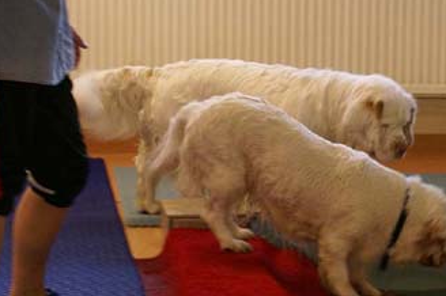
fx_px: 2265
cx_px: 407
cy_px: 73
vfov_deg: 7.5
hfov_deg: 11.2
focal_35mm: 183
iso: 400
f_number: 5.6
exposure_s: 1/25
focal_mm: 50
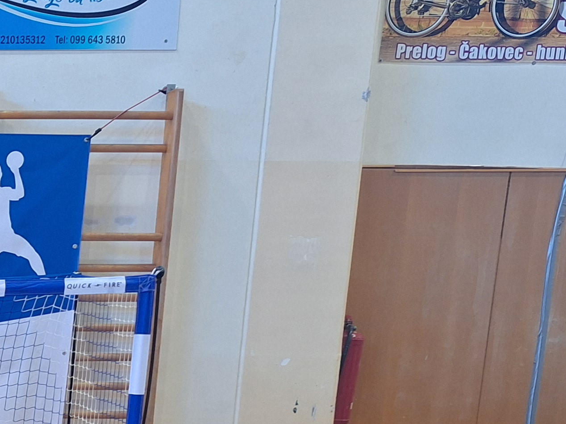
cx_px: -325
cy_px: 555
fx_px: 1210
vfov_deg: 18.5
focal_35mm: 74
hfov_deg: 21.3
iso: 160
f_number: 1.8
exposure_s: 1/50
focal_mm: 5.54
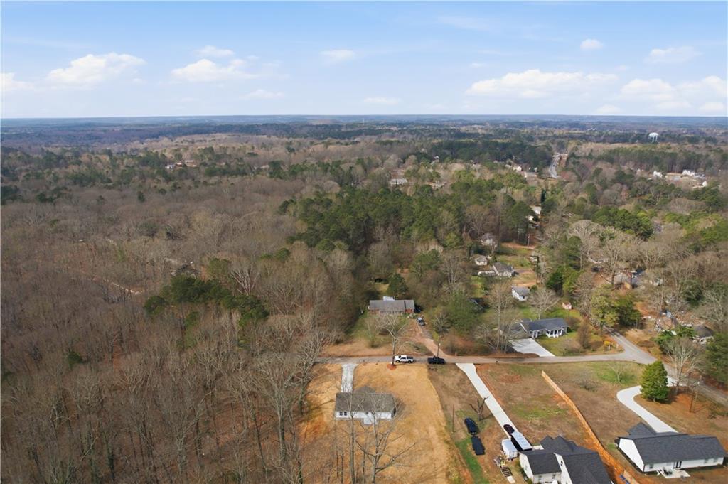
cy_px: 242
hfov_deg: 78.6
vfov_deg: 57.1
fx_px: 445
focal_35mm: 22
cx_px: 364
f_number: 2.8
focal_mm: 8.4
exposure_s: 1/320
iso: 100
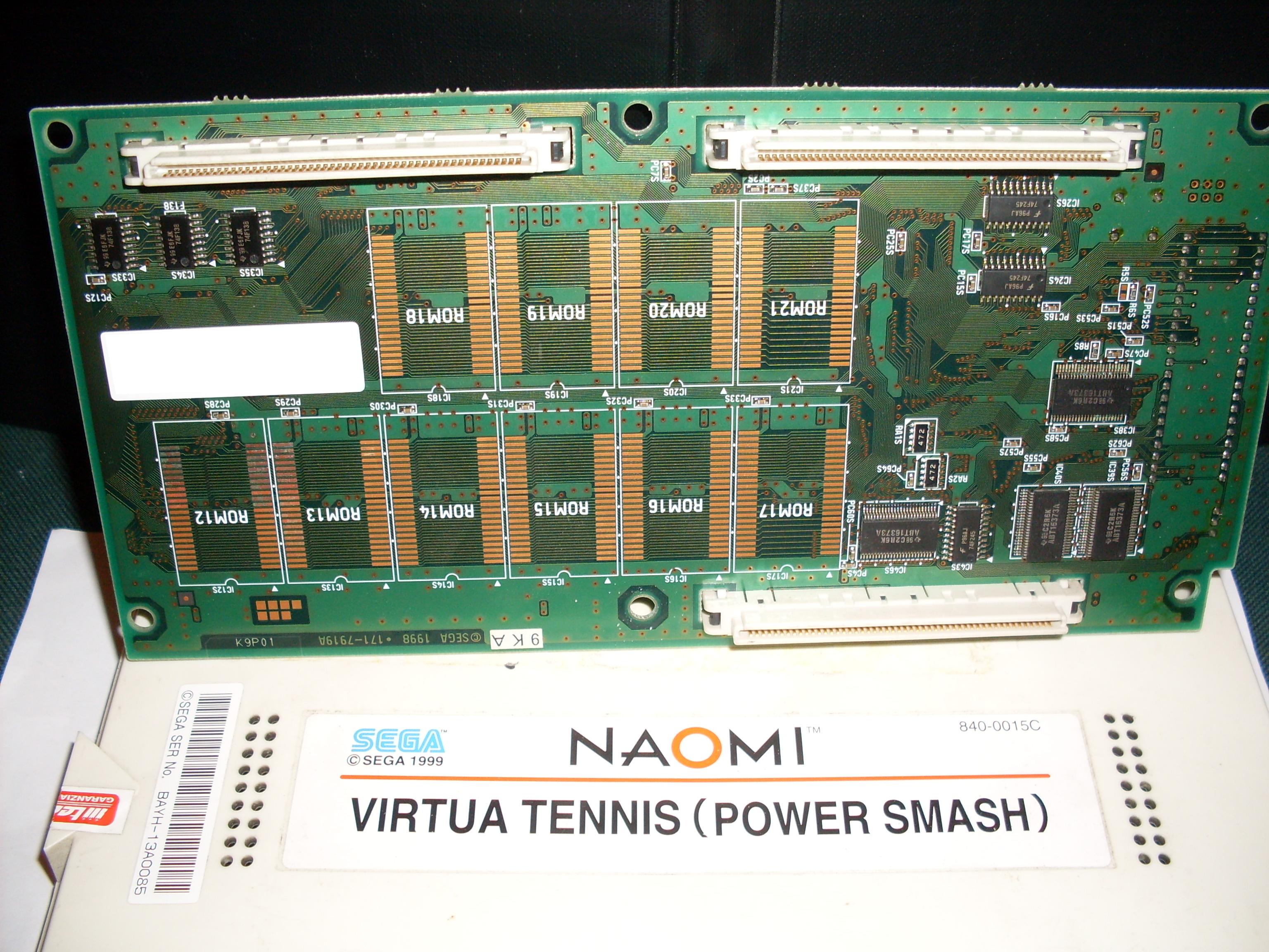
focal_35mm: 38
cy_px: 476
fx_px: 1393
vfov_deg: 37.7
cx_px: 634
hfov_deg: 49.0
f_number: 2.8
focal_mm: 6.3
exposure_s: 1/45
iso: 100
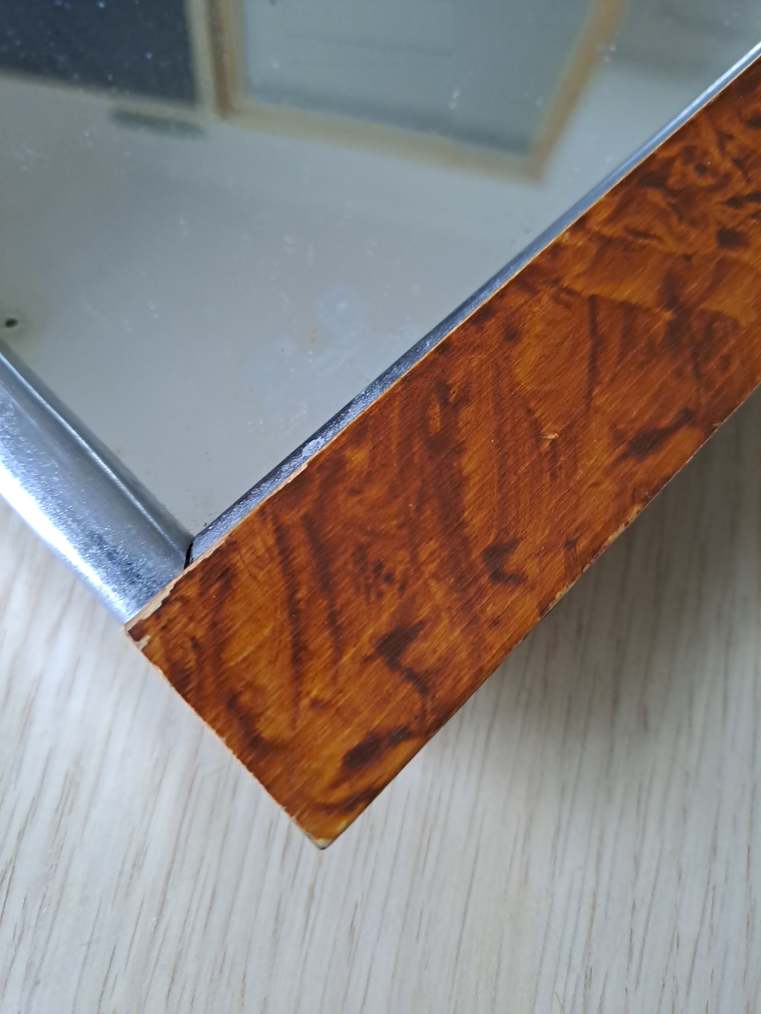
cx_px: 380
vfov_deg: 69.4
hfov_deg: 54.9
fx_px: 733
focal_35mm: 25
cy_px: 507
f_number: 1.8
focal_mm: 4.65
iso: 320
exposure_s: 1/33
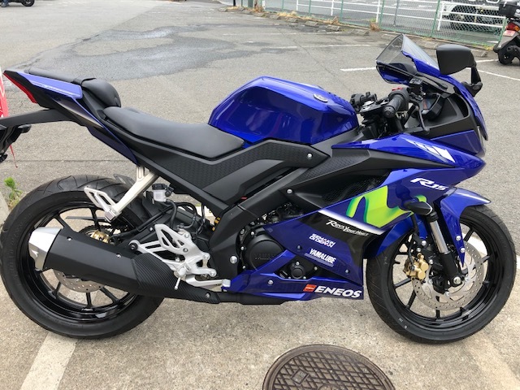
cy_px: 195
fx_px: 421
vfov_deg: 49.7
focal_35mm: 28
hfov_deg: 63.4
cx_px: 260
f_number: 1.8
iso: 20
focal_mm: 4
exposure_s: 1/457
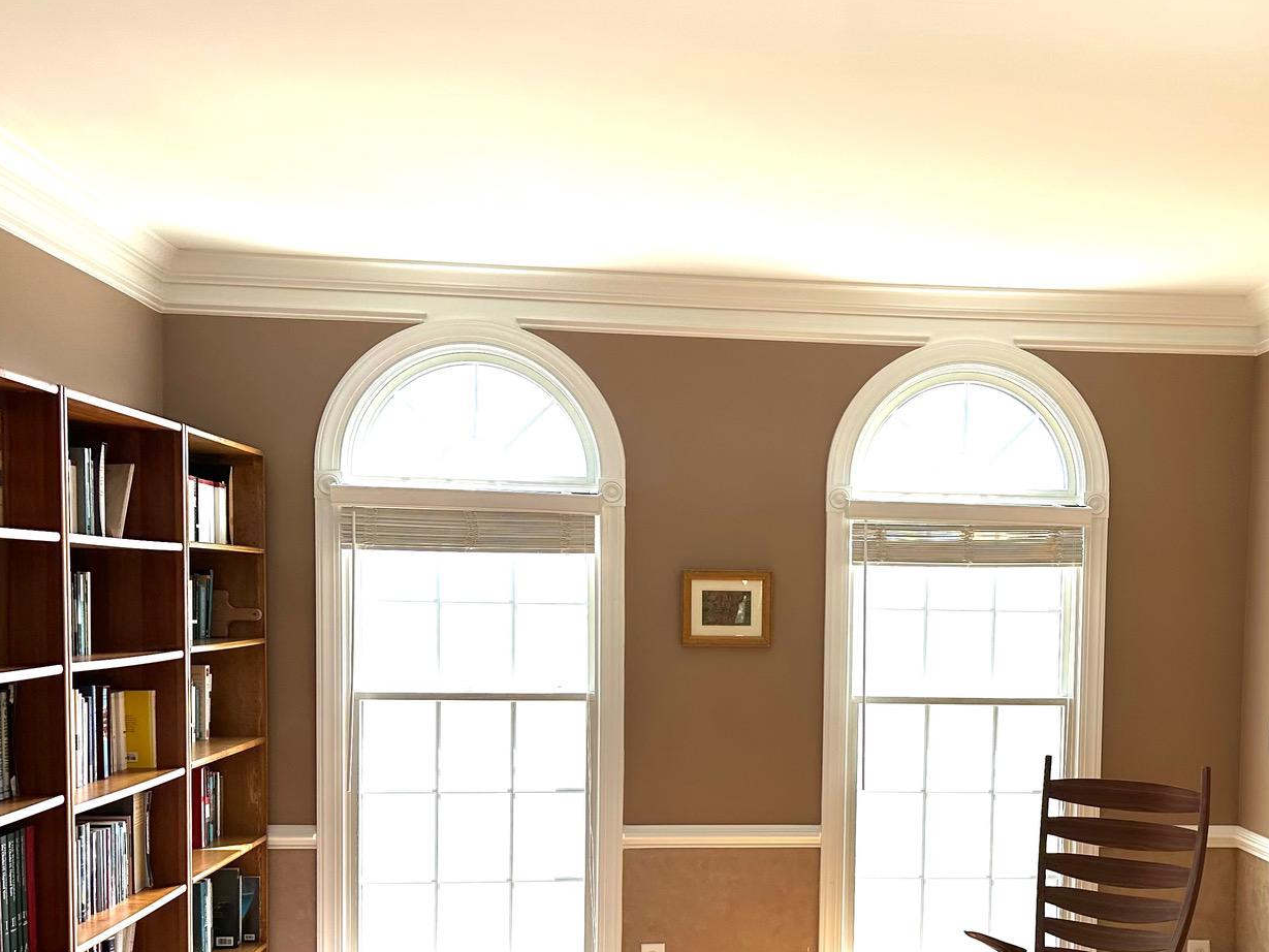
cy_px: 672
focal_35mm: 40
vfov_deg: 35.4
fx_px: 1467
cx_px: 857
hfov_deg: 46.0
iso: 80
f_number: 1.78
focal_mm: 6.86
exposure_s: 1/355
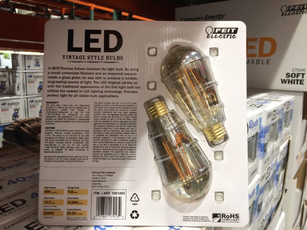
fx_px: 257
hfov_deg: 61.7
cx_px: 154
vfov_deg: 48.2
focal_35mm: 29
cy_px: 115
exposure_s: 1/30
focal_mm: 4.15
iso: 80
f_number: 2.2
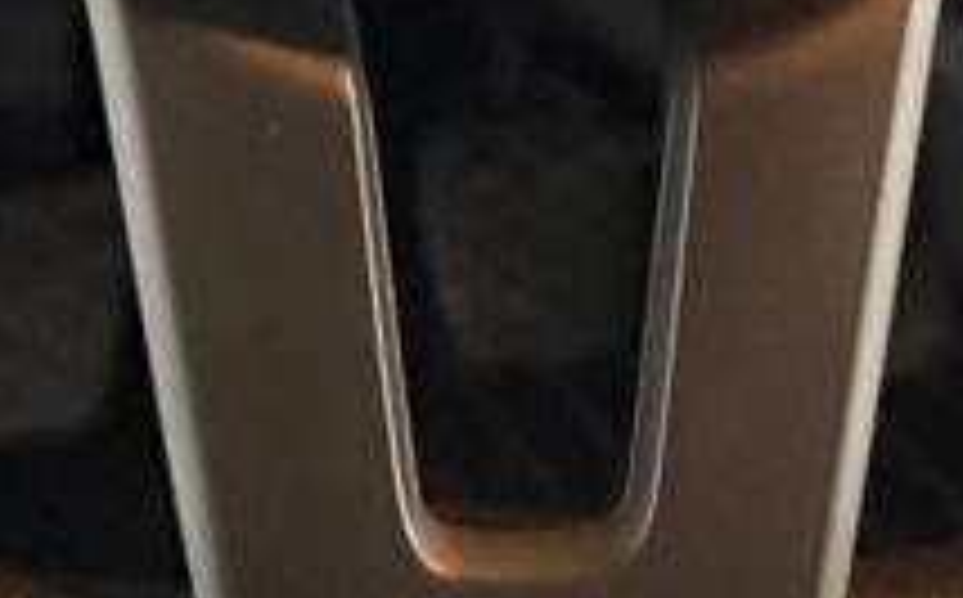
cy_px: -836
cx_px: 608
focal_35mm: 122
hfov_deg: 17.1
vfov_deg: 9.5
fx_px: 3197
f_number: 1.78
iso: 1000
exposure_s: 1/37
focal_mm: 6.76
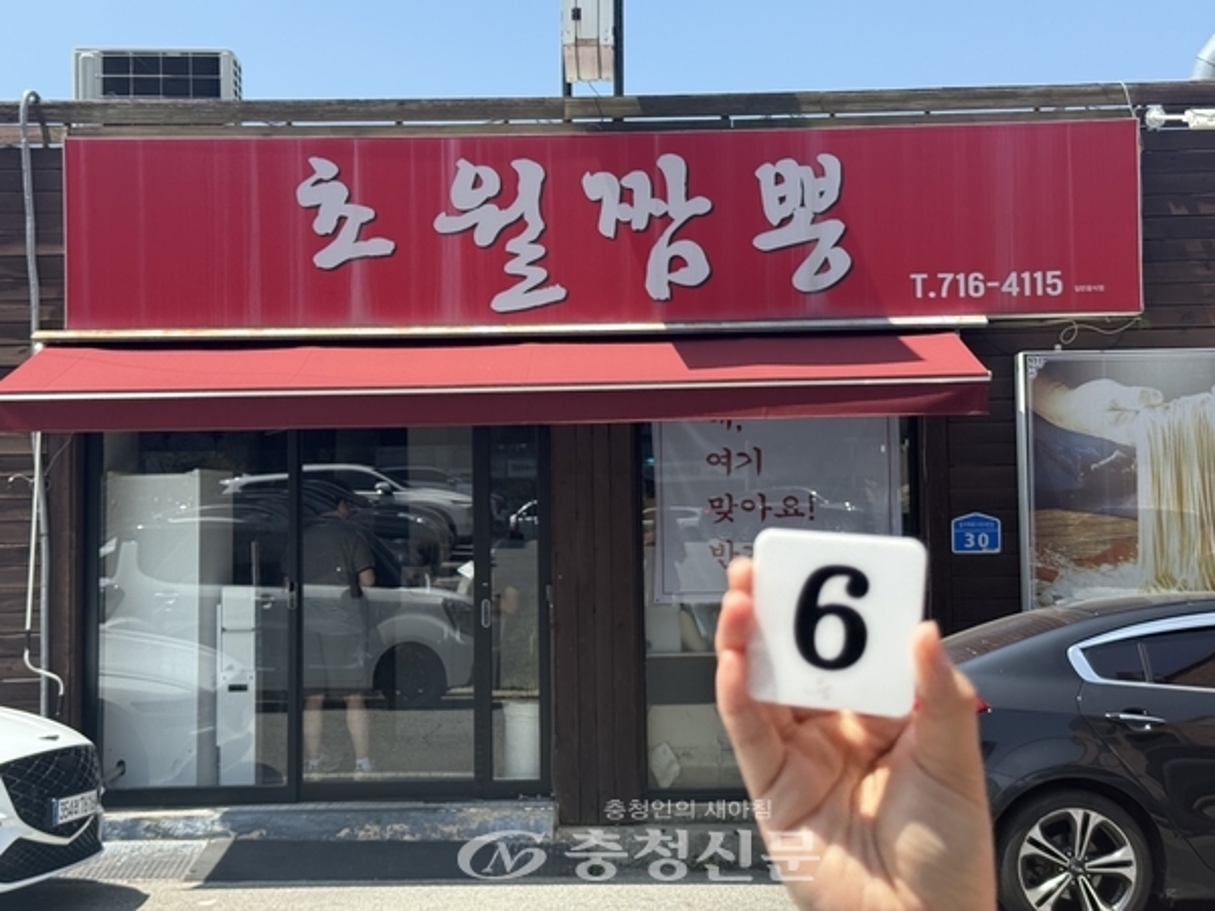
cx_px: 608
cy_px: 456
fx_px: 1685
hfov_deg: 39.7
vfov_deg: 30.3
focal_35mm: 48
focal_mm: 6.76
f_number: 1.78
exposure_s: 1/2494
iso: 100
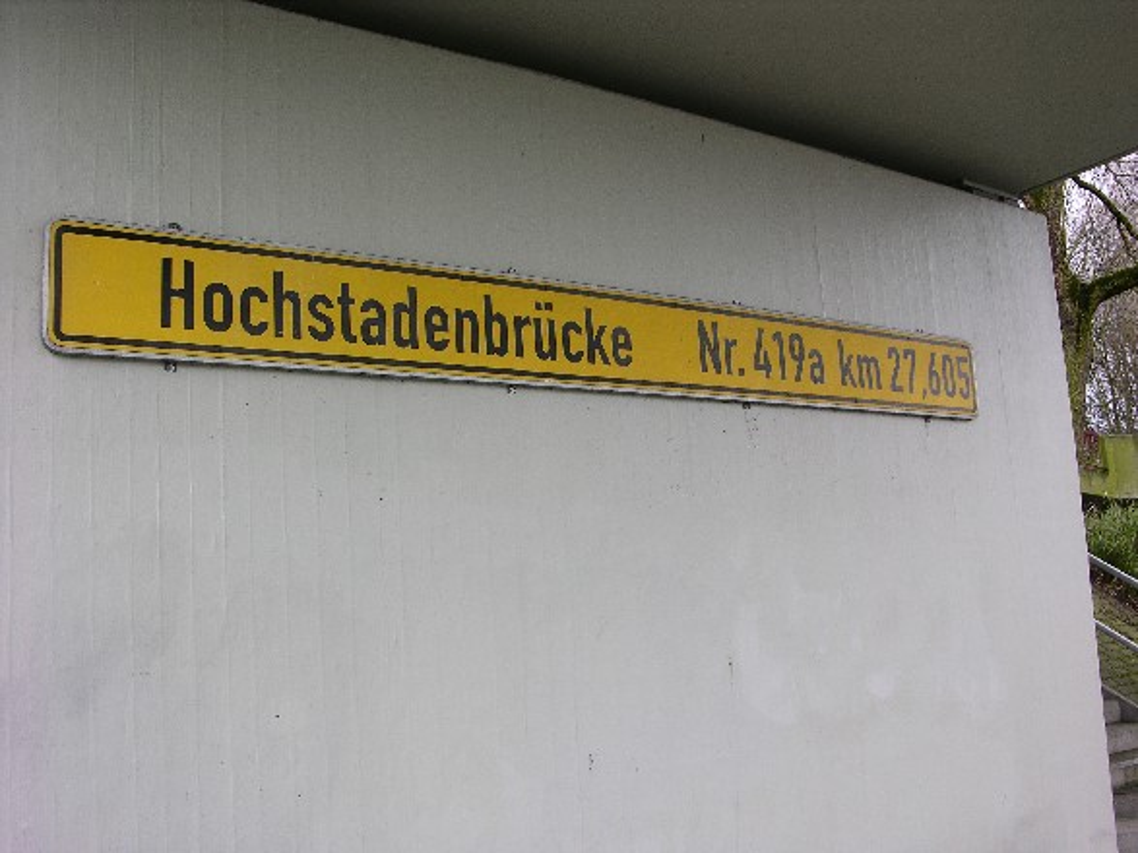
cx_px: 569
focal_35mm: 36
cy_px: 426
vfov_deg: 39.6
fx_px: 1183
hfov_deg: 51.4
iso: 50
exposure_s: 1/58.4
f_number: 5
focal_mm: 9.2
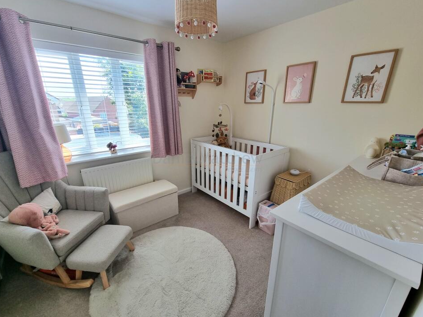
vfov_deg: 85.7
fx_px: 171
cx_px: 207
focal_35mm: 14
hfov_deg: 102.1
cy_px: 161
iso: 64
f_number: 2.2
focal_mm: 2.2
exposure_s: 1/120
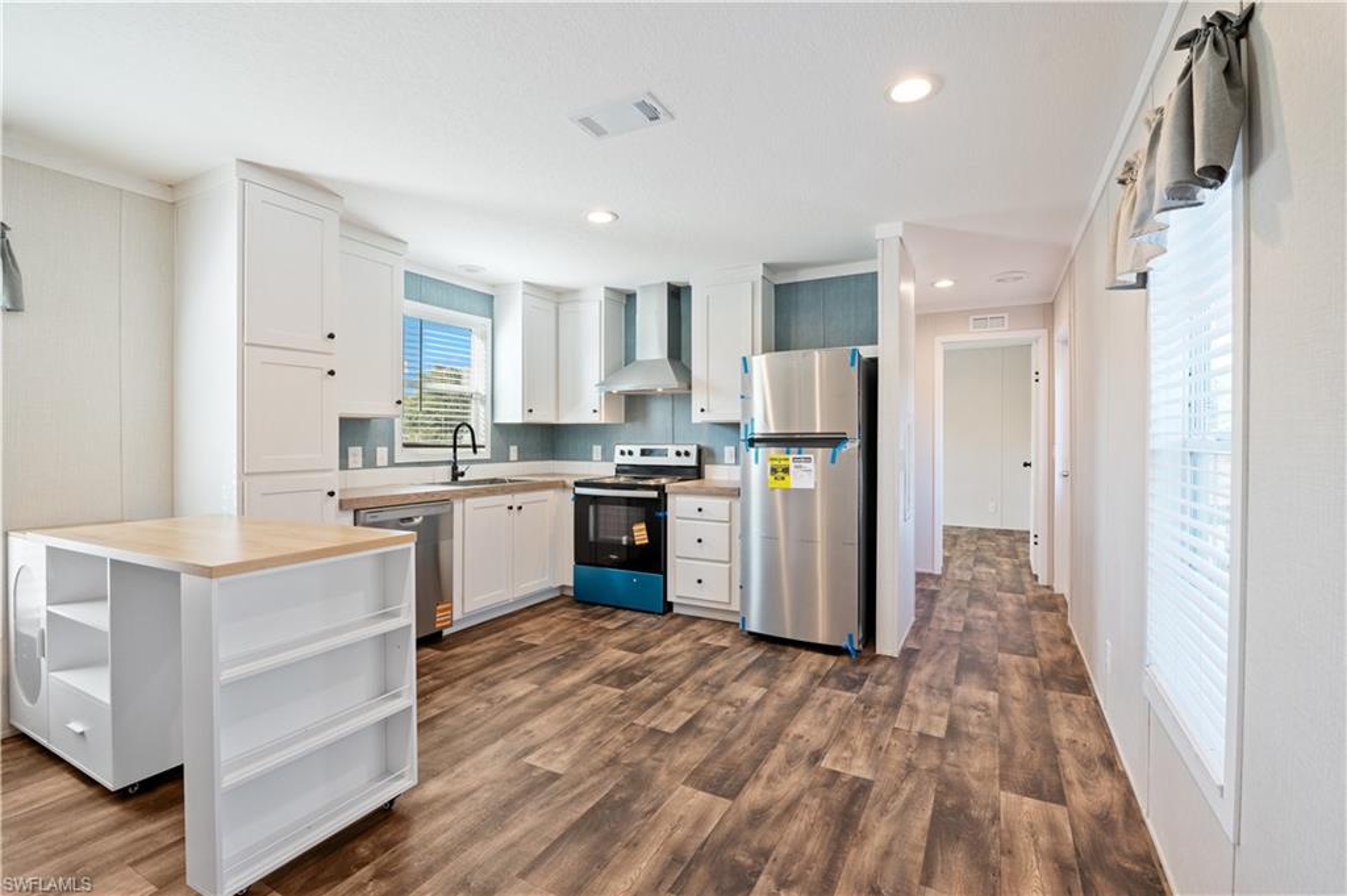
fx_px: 598
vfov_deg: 73.7
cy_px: 448
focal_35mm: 16
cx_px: 674
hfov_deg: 96.8
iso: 200
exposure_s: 1/20
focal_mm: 16
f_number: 8
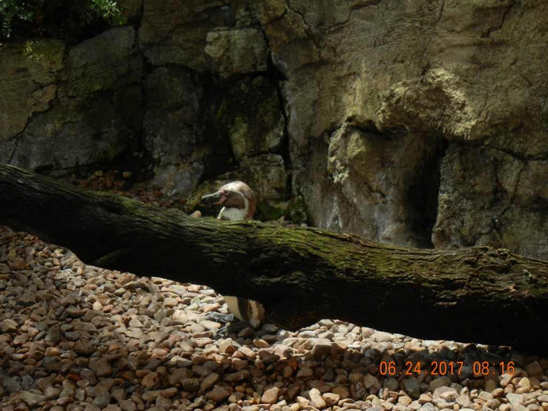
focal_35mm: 89
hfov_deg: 22.0
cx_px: 274
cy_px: 206
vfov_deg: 16.6
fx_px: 1409
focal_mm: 16
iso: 160
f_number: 4.4
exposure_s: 1/556
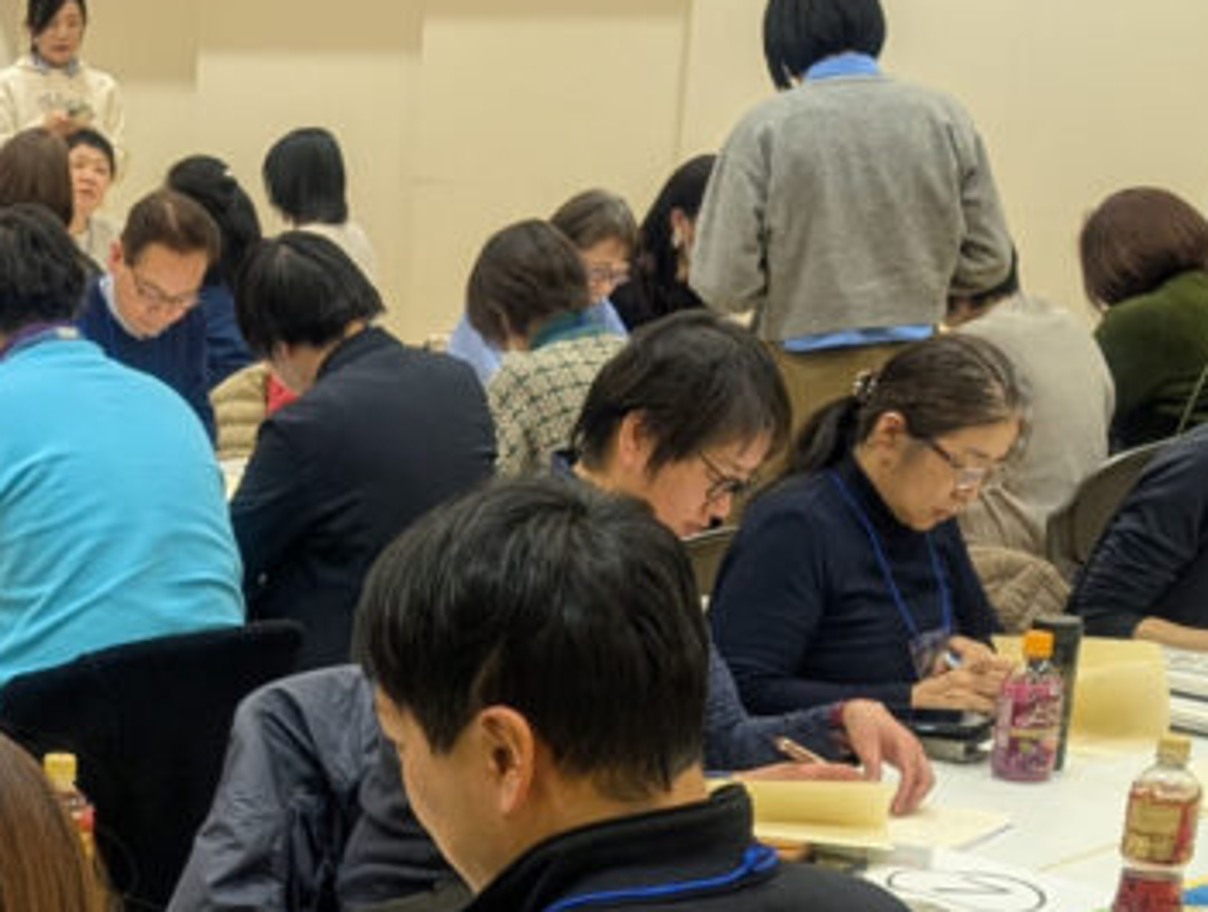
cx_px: -179
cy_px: 1098
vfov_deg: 17.2
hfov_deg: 22.2
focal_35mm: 82
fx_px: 2868
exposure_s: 1/50
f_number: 1.68
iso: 53
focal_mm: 6.9
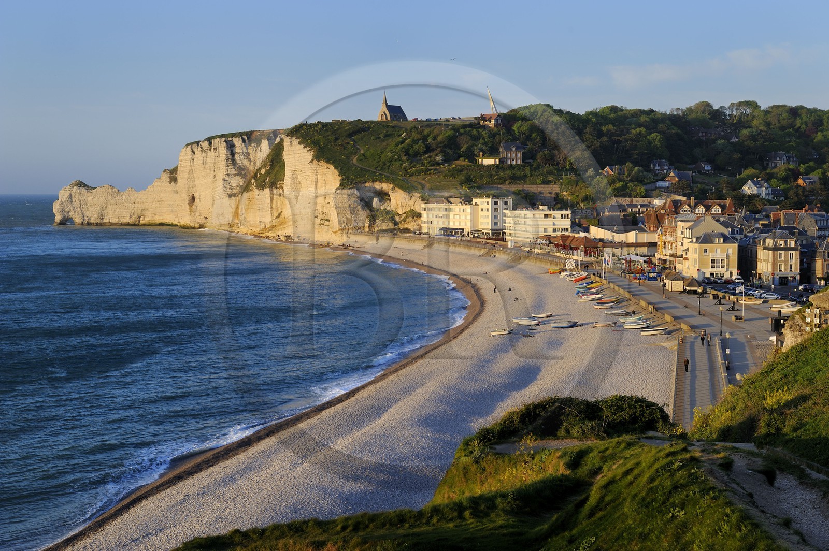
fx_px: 1288
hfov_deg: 35.7
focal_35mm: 56
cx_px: 414
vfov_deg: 24.2
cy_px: 276
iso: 200
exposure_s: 1/200
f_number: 7.1
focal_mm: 56
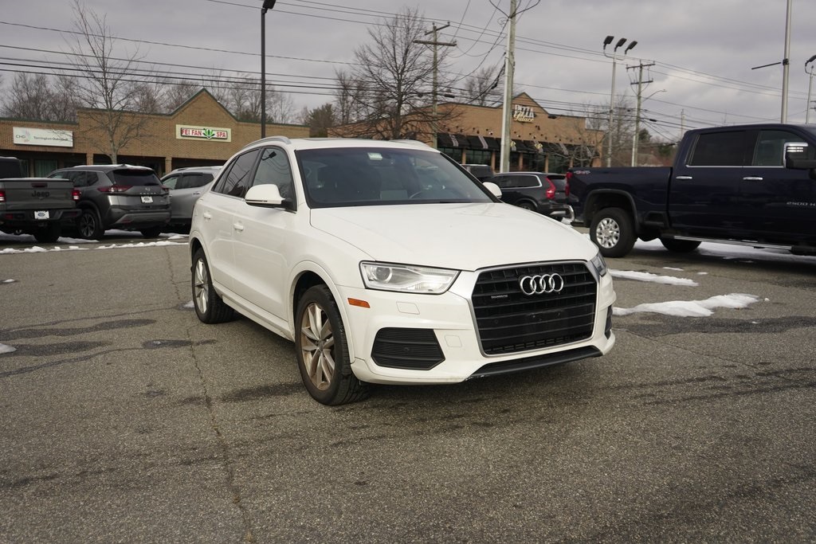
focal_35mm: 29
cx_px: 408
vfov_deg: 45.0
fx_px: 657
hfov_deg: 63.7
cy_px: 272
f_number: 3.5
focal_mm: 29
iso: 1250
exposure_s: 1/8000
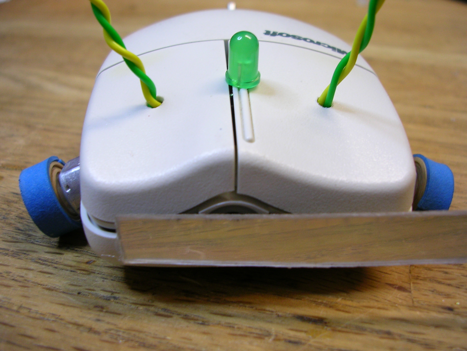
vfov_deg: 37.7
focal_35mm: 38
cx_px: 234
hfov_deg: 49.0
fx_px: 513
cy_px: 176
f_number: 2.8
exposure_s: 1/11.7
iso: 50
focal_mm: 5.8
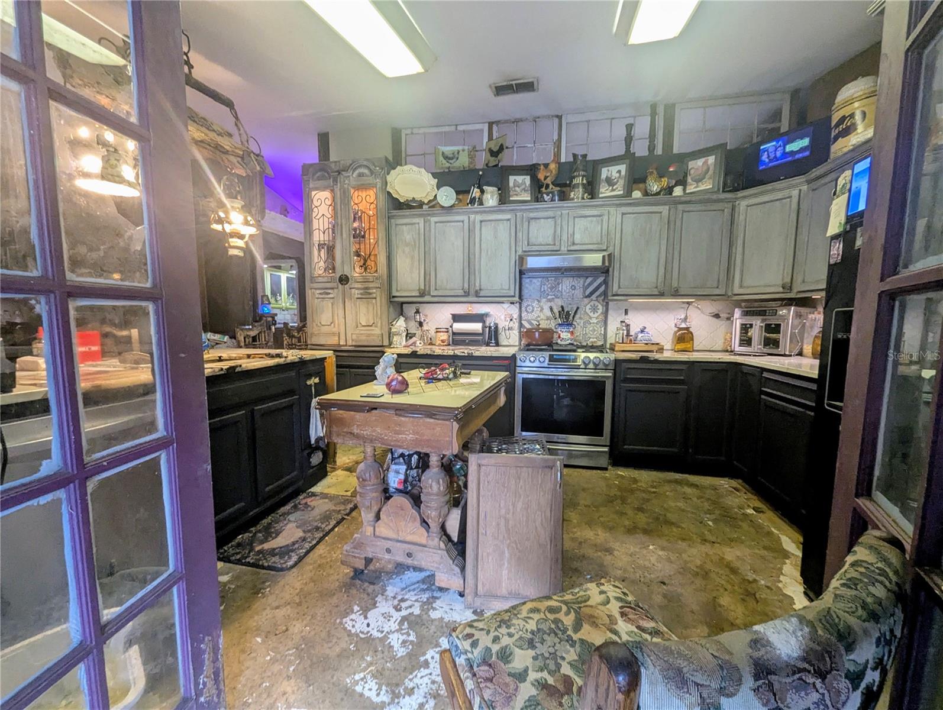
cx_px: 472
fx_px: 355
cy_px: 355
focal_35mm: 13
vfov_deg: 90.1
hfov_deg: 106.1
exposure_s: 1/24
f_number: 2.2
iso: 225
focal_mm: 1.95
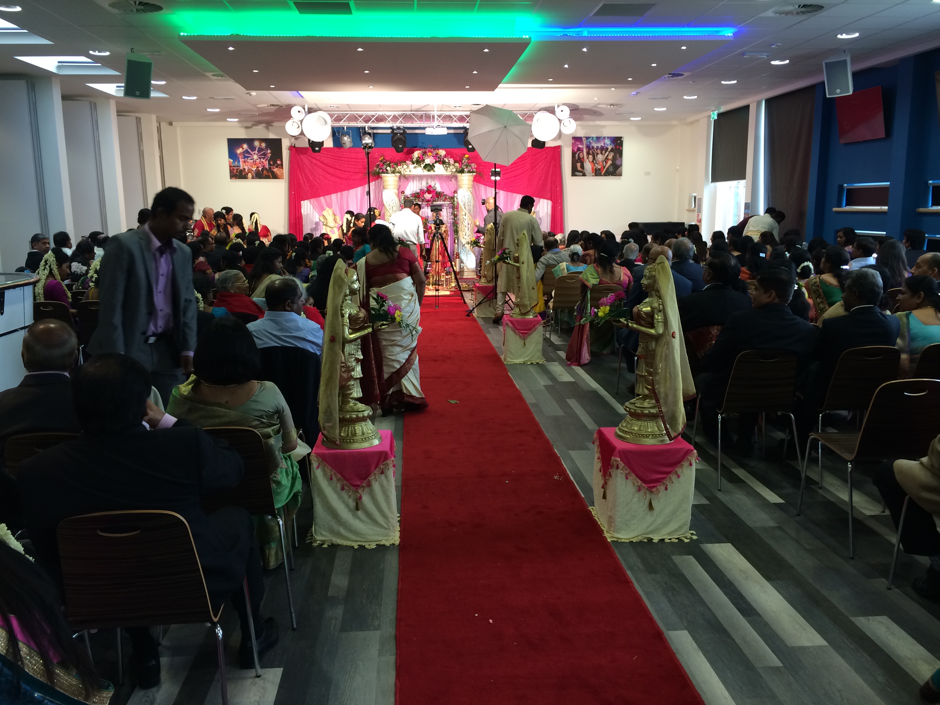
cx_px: 470
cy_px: 352
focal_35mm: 30
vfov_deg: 46.8
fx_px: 815
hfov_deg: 60.0
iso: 64
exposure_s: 1/30
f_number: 2.2
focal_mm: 4.12
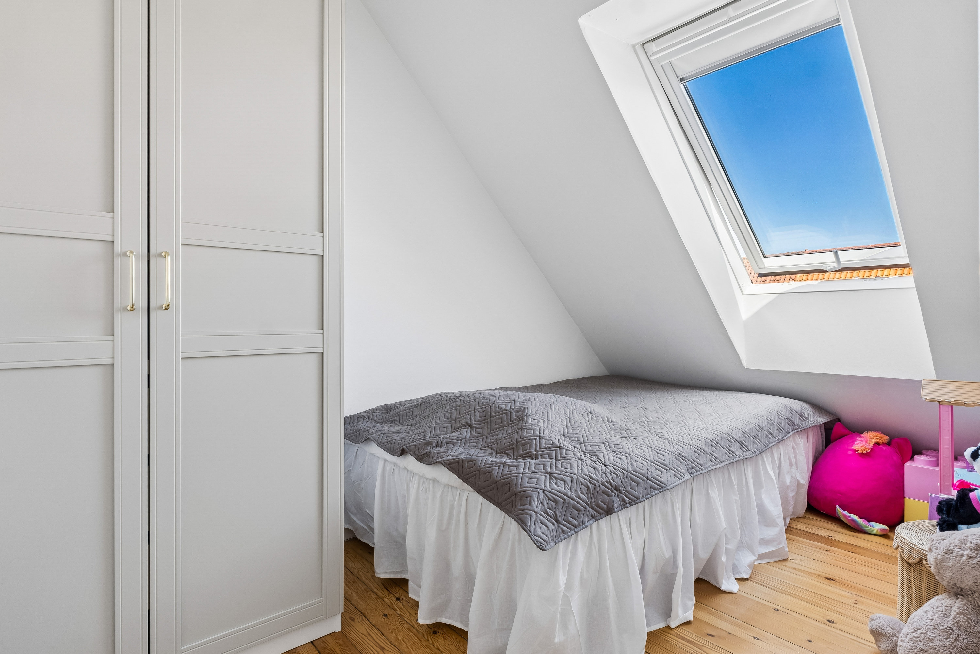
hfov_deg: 85.4
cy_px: 327
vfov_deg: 63.2
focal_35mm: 20
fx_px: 531
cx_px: 490
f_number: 8
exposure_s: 1/20
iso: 200
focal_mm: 13
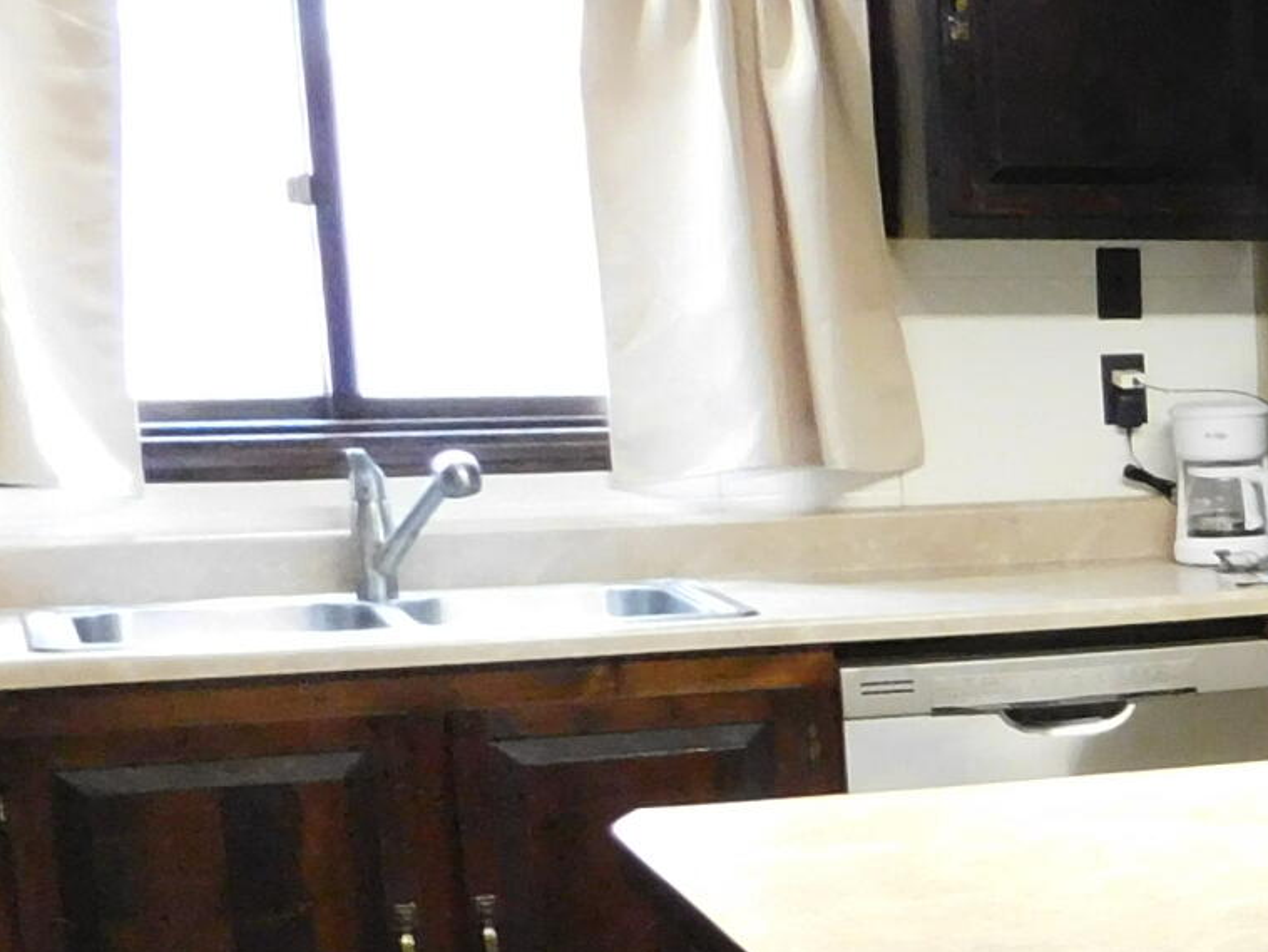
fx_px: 3334
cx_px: 2427
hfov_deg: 16.9
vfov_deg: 16.1
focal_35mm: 91
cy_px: 808
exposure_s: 1/15
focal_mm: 4
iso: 400
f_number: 3
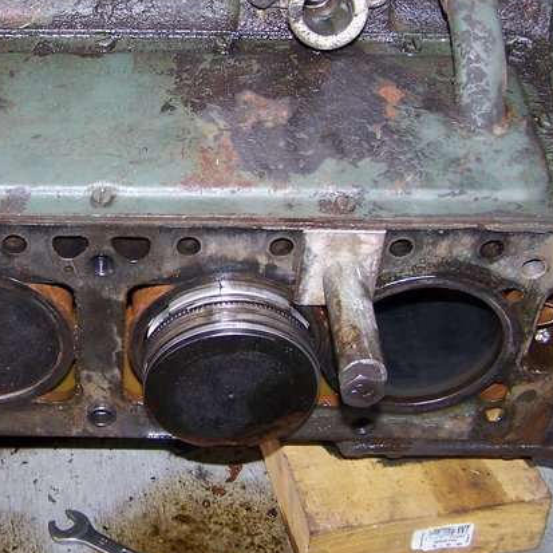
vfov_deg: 26.4
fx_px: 1175
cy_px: 197
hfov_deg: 25.9
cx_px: 95
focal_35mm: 65
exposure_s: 1/60
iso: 140
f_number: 2.8
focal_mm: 6.3
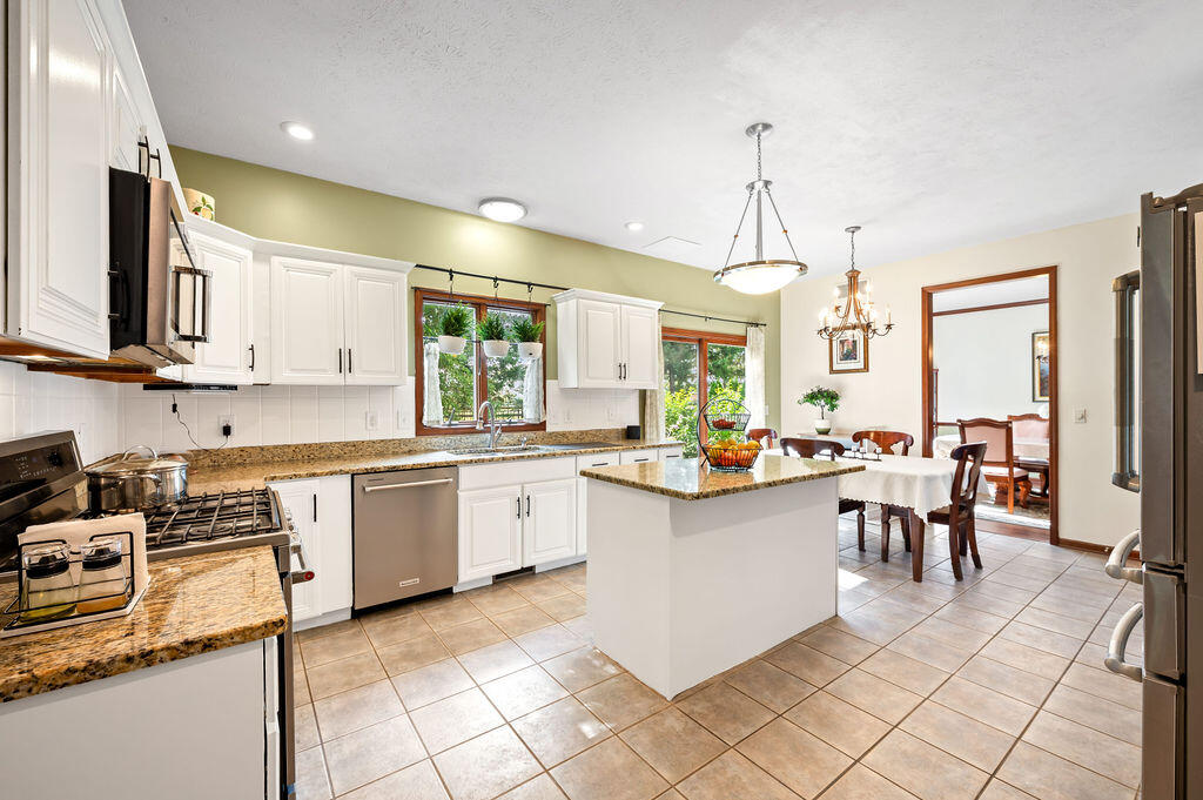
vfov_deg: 79.1
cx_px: 602
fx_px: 484
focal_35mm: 14
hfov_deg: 102.3
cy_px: 400
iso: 250
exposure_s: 1
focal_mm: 14.5
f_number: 9
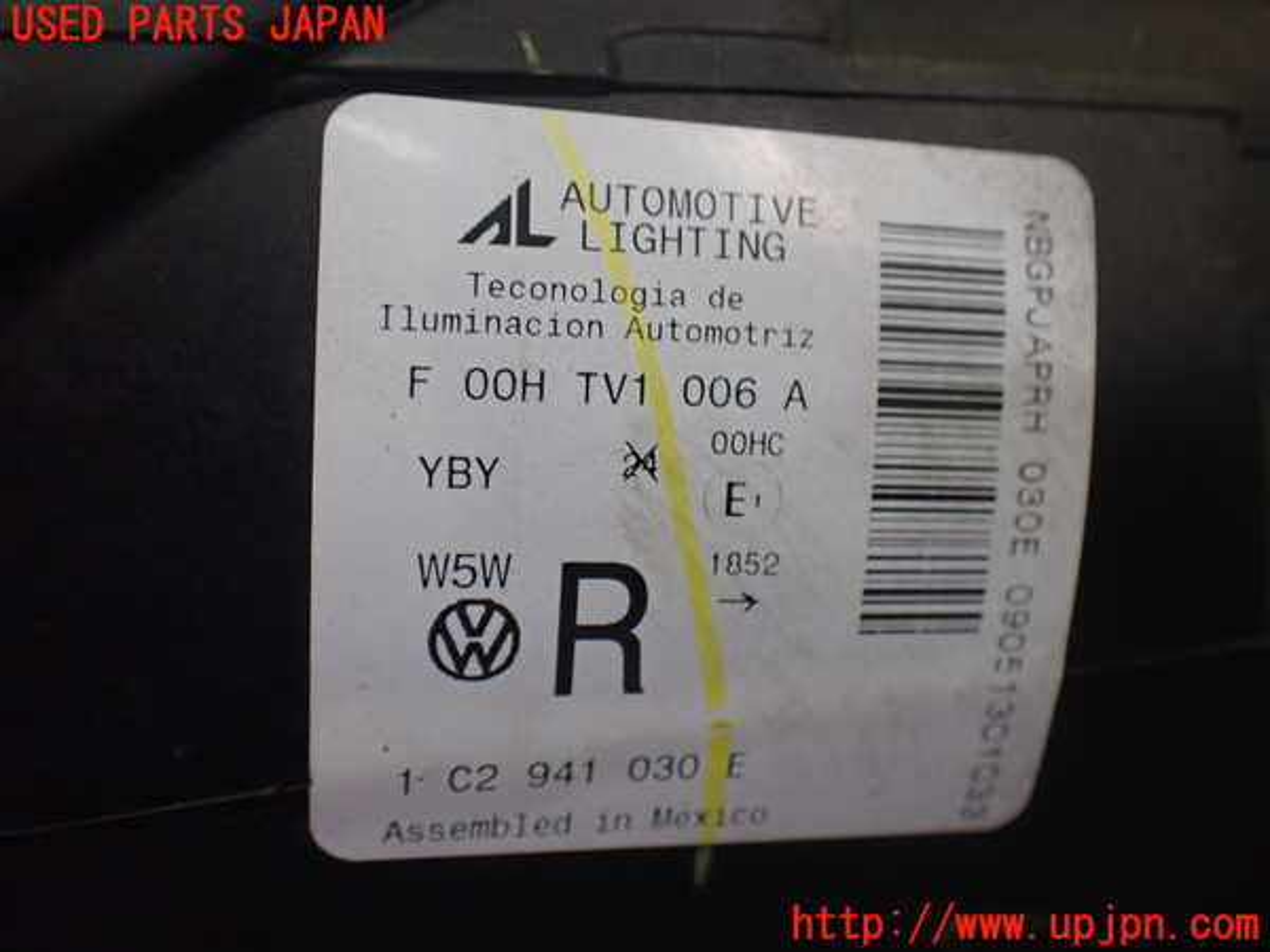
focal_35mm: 30
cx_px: 635
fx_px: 1101
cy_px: 476
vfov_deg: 46.8
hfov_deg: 60.0
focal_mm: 5.4
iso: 500
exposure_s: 1/125
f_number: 2.3
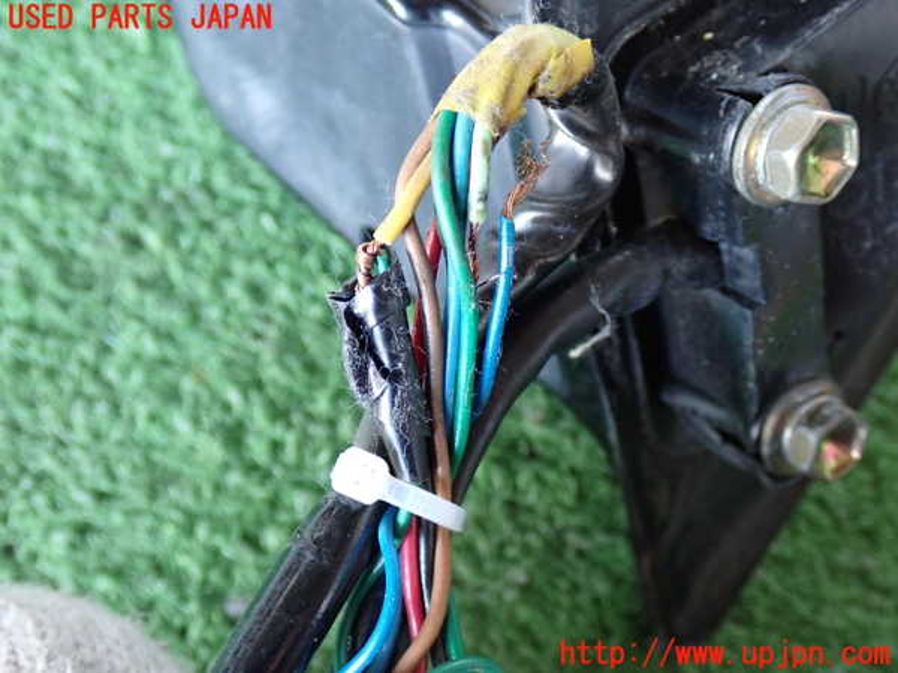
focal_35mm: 44
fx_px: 1141
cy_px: 336
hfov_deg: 42.9
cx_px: 449
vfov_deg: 32.9
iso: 800
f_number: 2.9
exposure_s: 1/20
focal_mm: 7.84
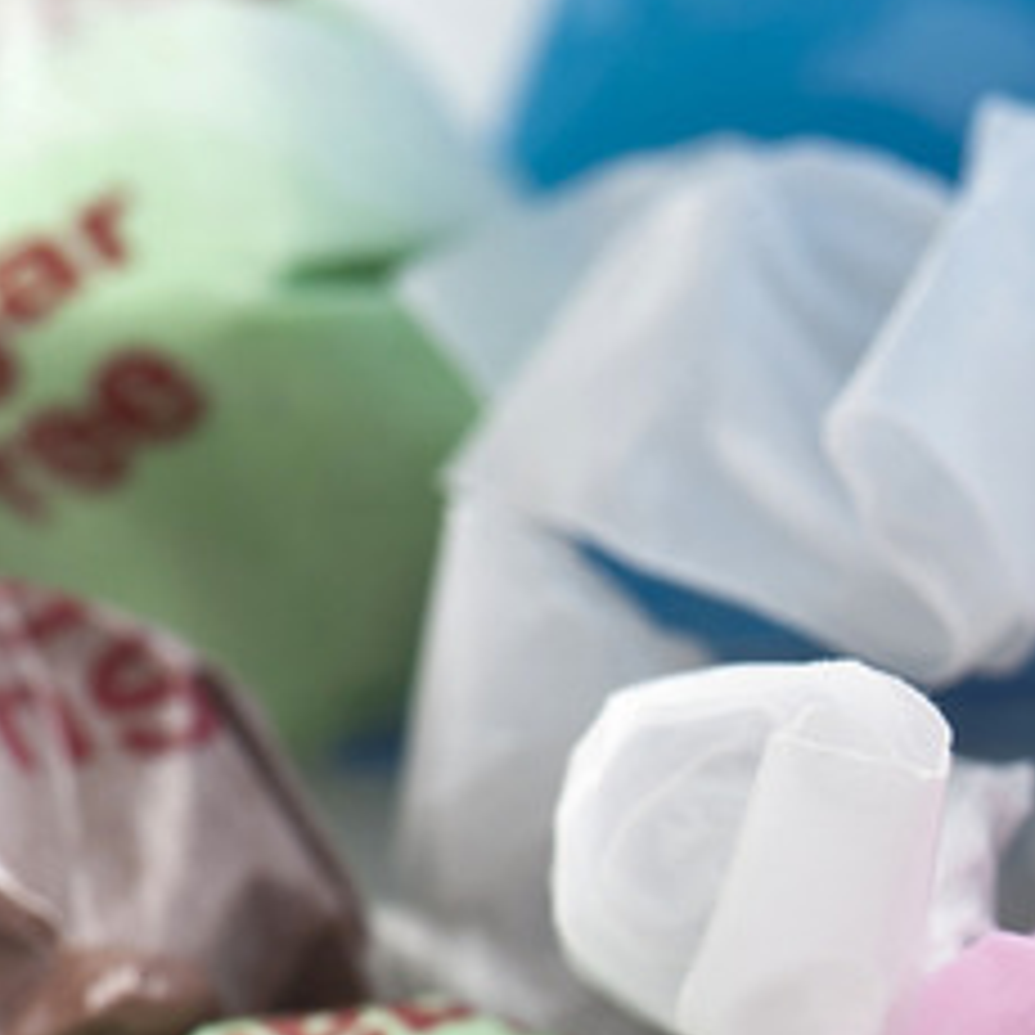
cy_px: 952
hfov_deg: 5.7
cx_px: 1314
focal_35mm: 303
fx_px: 10250
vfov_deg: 5.8
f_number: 14
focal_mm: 105
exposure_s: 1/200
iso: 200
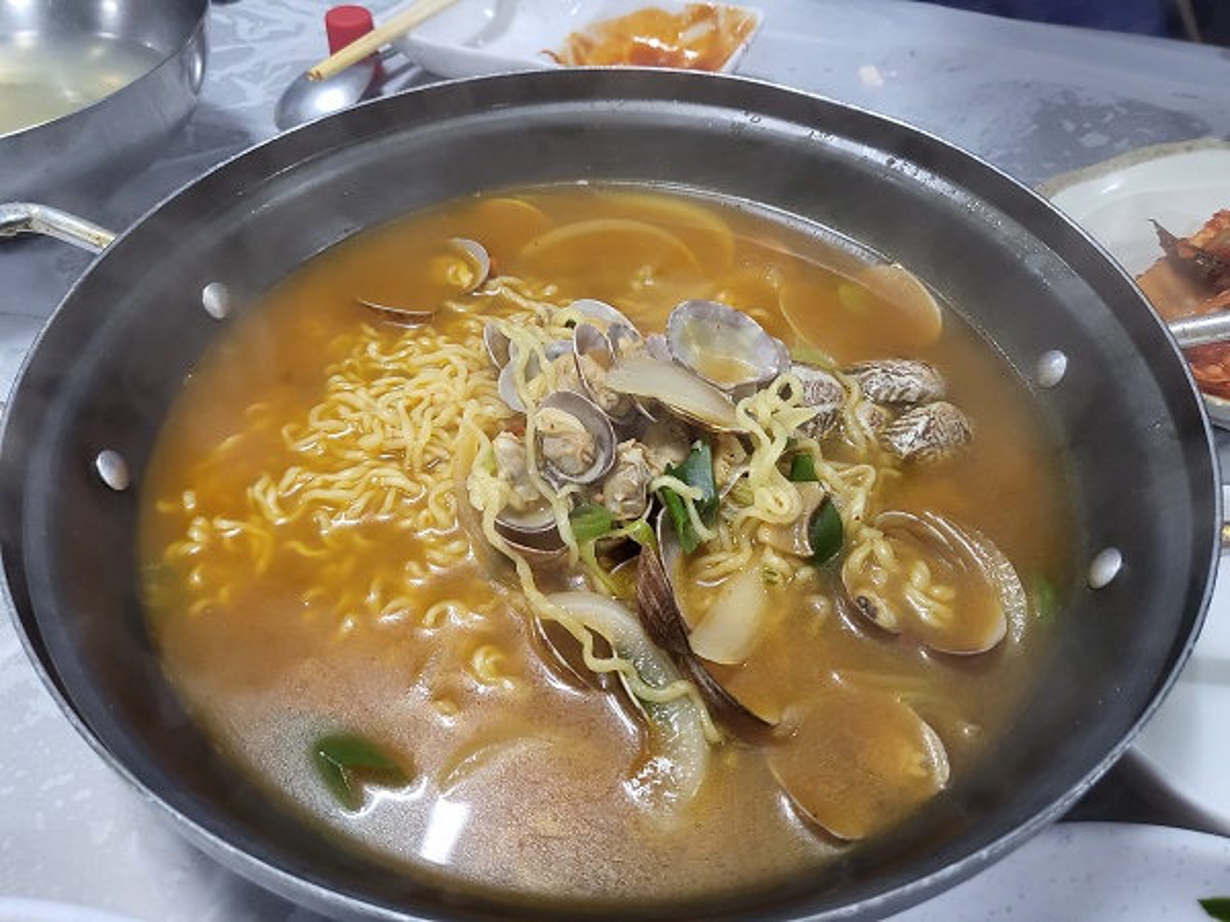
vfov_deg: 53.1
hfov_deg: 67.3
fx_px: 924
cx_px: 615
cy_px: 461
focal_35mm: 26
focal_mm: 4.25
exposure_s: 1/120
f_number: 1.8
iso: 320
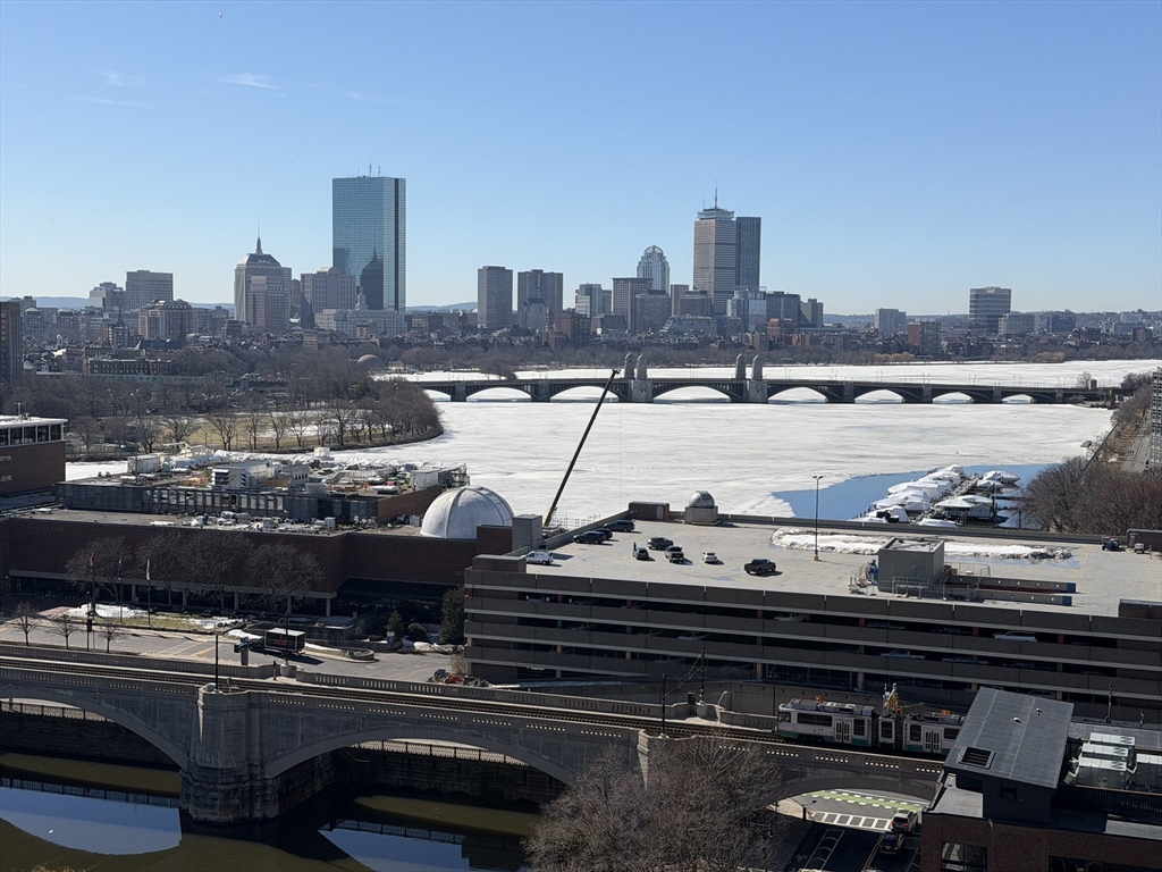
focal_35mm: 48
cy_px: 436
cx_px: 581
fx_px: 1611
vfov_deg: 30.3
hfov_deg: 39.7
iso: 80
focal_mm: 6.76
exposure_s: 1/8772
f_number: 1.78
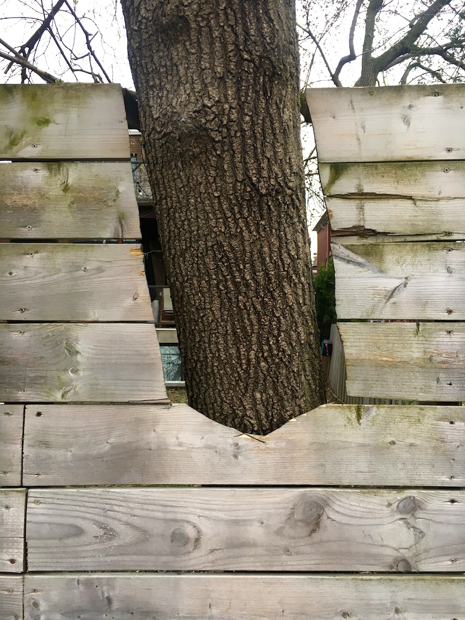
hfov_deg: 48.2
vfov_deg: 61.7
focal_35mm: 29
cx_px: 232
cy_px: 310
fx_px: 520
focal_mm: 4.15
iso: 25
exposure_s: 1/30
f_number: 2.2
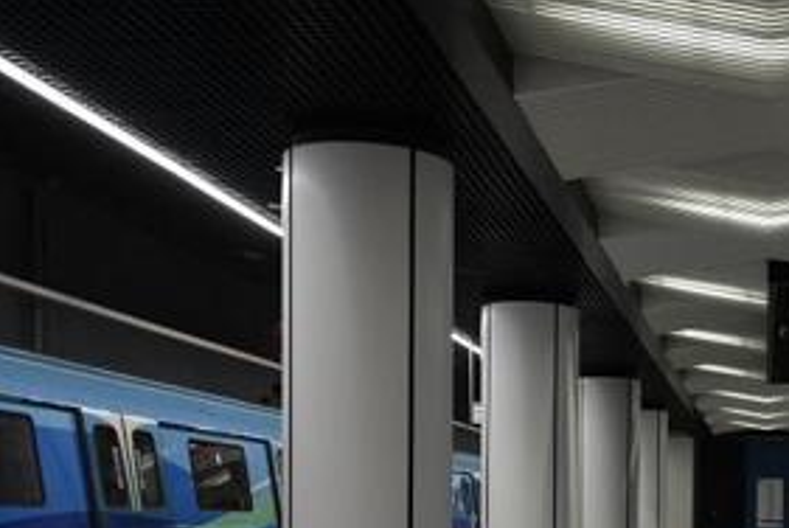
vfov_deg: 22.1
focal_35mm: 59
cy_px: 548
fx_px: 1294
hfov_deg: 31.6
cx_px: 771
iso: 400
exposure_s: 1/50
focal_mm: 18
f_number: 3.5
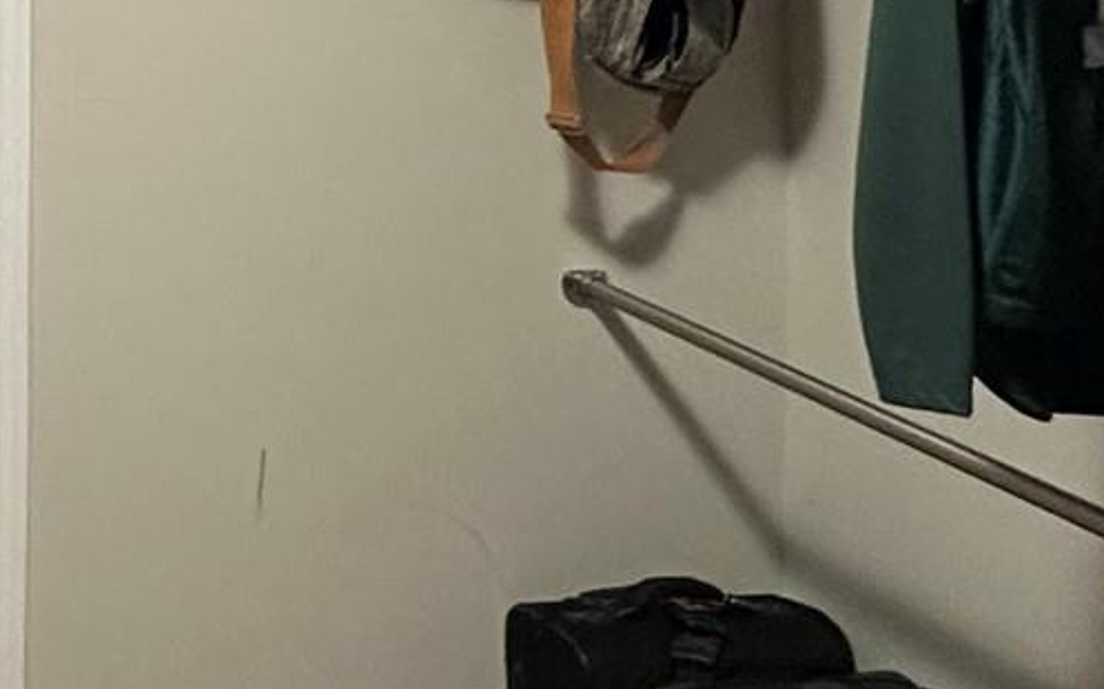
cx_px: -437
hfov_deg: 26.6
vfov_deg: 19.6
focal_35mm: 61
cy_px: -210
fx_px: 1835
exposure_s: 1/60
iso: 500
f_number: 2.2
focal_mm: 2.22
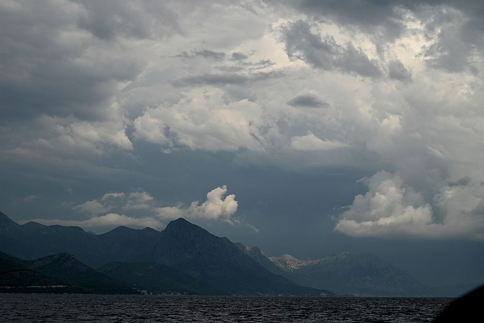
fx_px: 941
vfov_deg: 19.5
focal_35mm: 70
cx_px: 242
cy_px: 162
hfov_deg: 28.8
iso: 100
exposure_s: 1/800
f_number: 7.1
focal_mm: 70
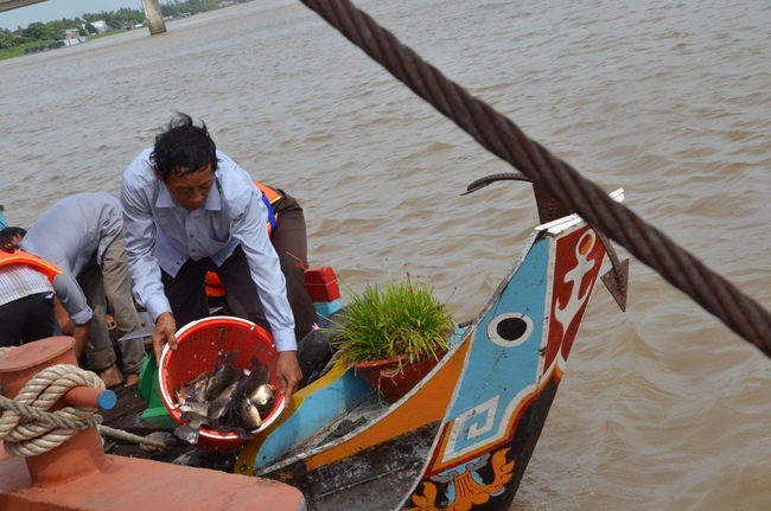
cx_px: 386
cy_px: 256
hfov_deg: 33.5
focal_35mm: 60
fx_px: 1283
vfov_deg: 22.5
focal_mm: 40
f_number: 16
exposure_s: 1/1000
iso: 1600
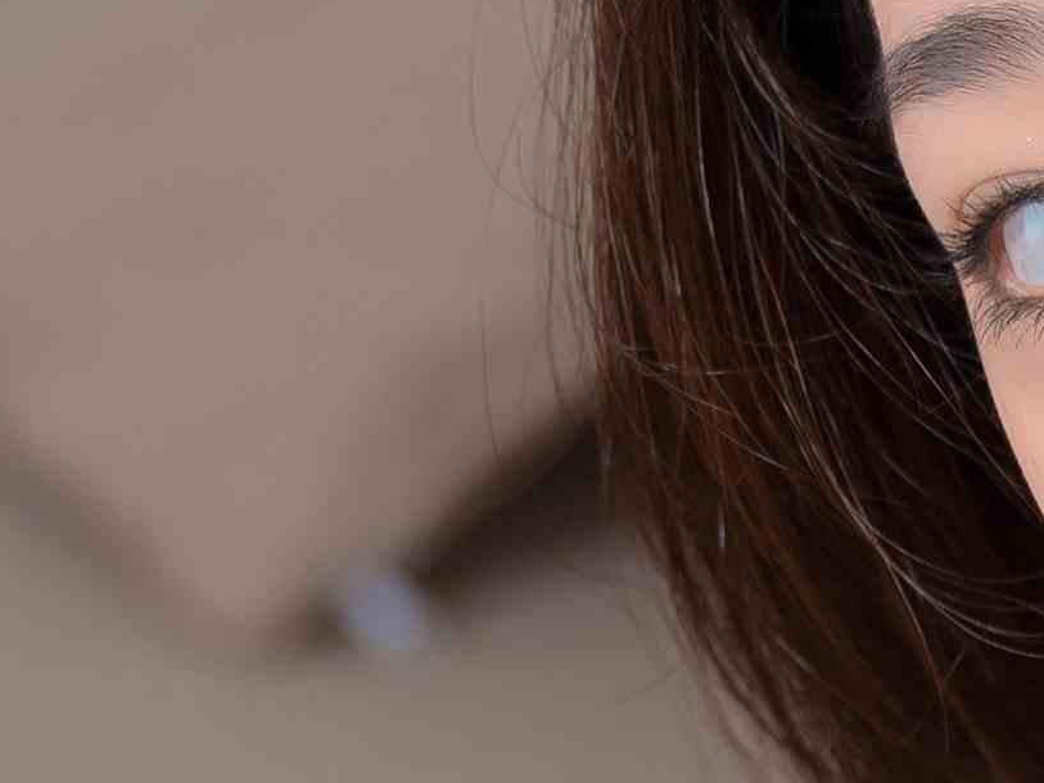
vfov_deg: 4.7
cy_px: 2118
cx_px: 1457
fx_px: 9200
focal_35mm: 305
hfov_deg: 6.4
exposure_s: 1/100
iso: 100
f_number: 2.8
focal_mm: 43
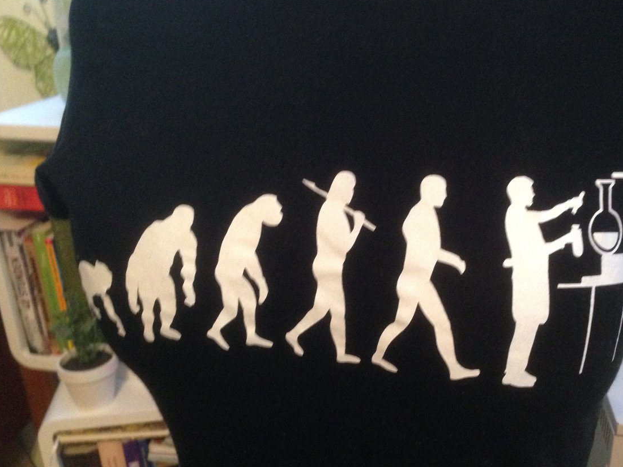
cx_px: 362
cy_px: 252
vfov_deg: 35.9
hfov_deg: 46.6
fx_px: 720
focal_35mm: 40
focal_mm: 4.12
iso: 500
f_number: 2.4
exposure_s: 1/15
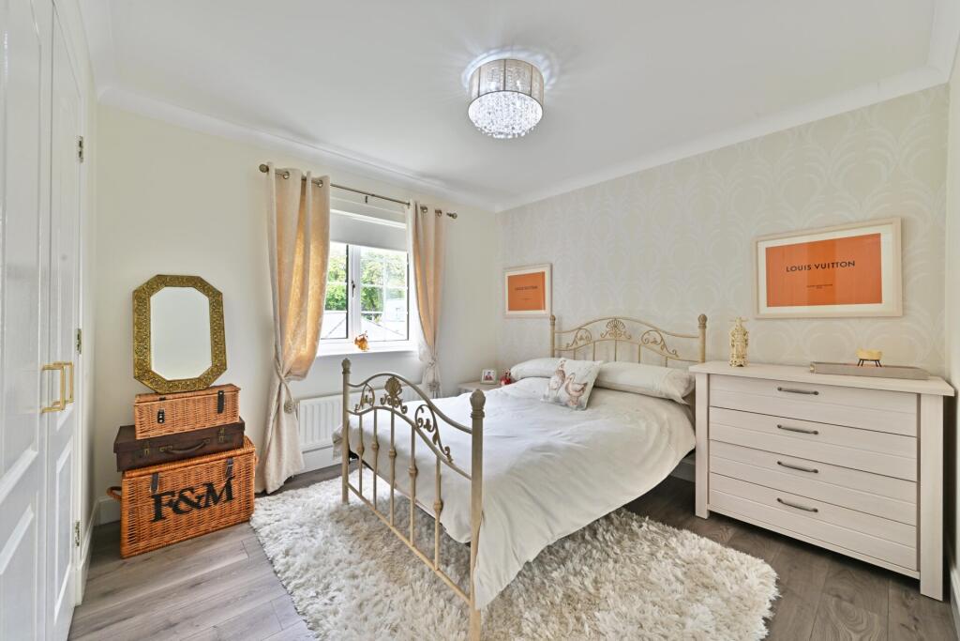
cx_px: 480
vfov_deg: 81.2
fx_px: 373
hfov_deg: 104.2
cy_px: 320
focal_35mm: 14
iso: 125
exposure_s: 1/4
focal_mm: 14
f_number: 11
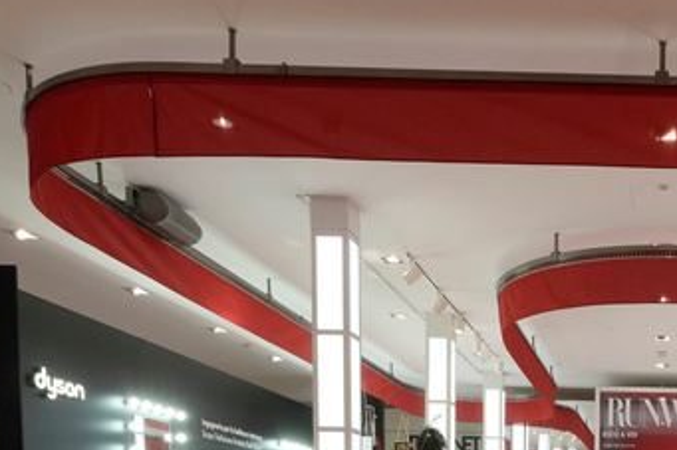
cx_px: 677
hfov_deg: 36.9
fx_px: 902
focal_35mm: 48
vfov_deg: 23.9
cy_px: 619
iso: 1250
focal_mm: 16
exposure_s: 1/100
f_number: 8
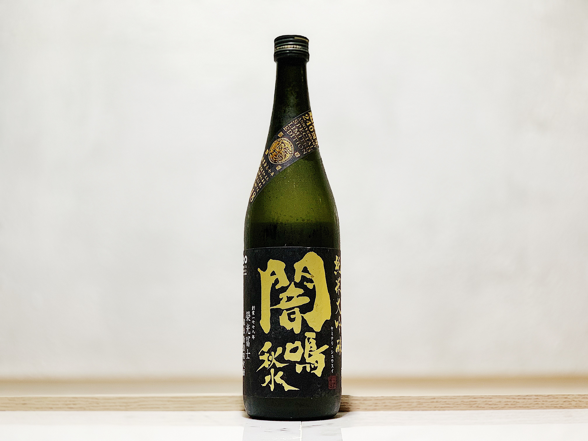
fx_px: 883
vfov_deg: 28.0
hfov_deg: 36.8
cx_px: 294
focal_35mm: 52
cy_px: 220
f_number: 2.4
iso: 125
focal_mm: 6
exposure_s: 1/69
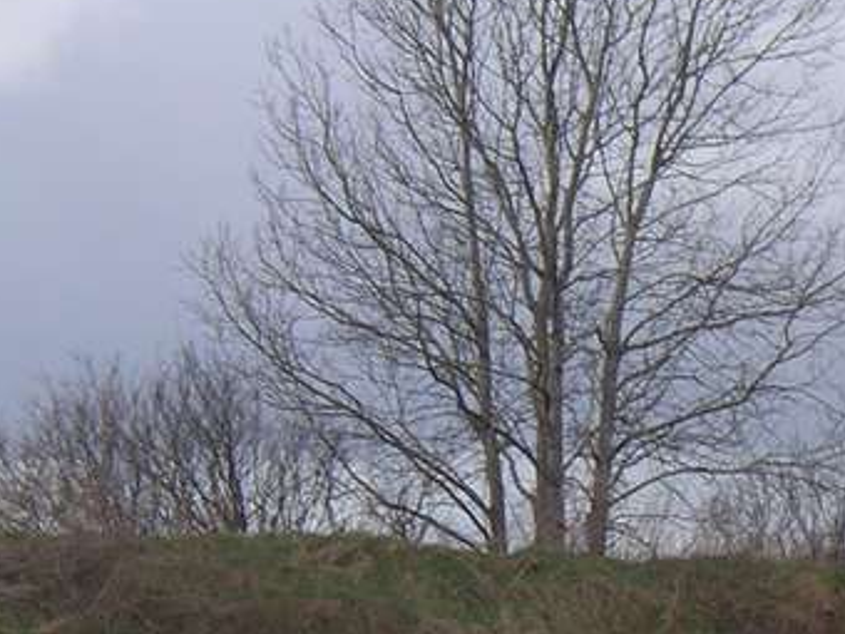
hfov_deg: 6.5
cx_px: 507
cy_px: 617
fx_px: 7470
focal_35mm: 306
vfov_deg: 4.9
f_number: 3.9
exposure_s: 1/320
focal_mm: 16
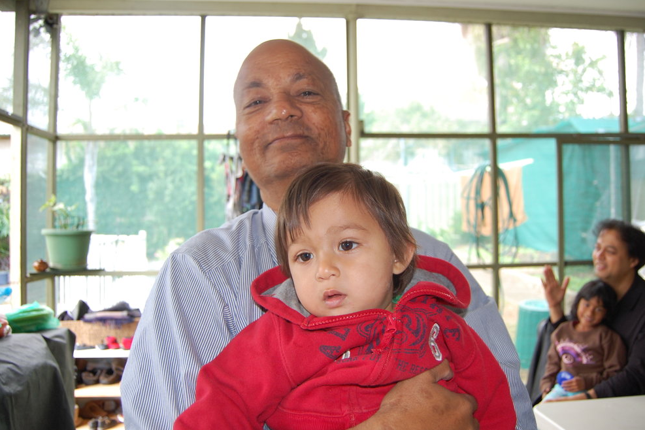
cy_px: 213
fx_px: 502
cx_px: 333
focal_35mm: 28
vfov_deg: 46.4
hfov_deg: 65.5
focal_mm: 18
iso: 400
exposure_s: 1/60
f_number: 3.5
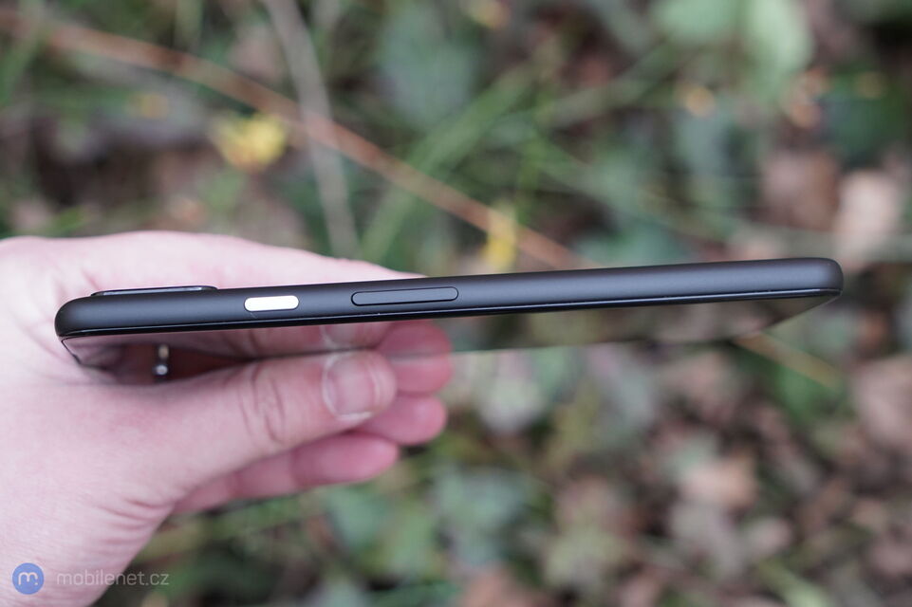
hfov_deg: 32.4
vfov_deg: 21.9
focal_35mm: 62
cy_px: 304
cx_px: 456
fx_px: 1570
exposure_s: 1/200
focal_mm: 62
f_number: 6.3
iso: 2000
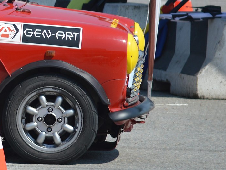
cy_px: -17
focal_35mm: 1087
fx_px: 7097
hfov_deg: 1.8
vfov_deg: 1.4
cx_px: -158
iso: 100
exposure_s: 1/500
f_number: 5.3
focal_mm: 220
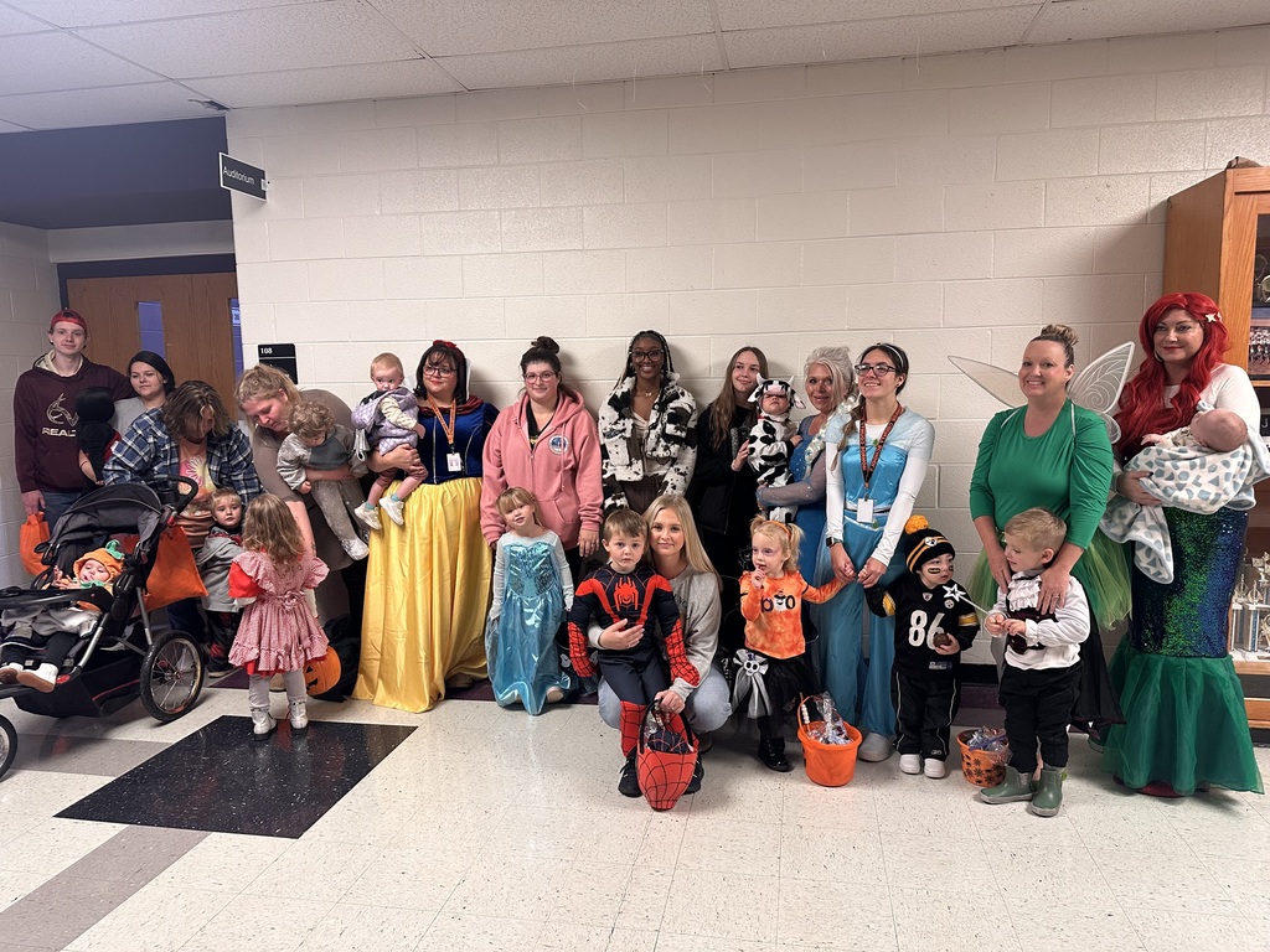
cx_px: 635
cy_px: 476
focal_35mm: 24
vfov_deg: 56.8
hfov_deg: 71.6
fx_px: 881
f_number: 1.78
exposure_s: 1/60
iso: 200
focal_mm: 6.86
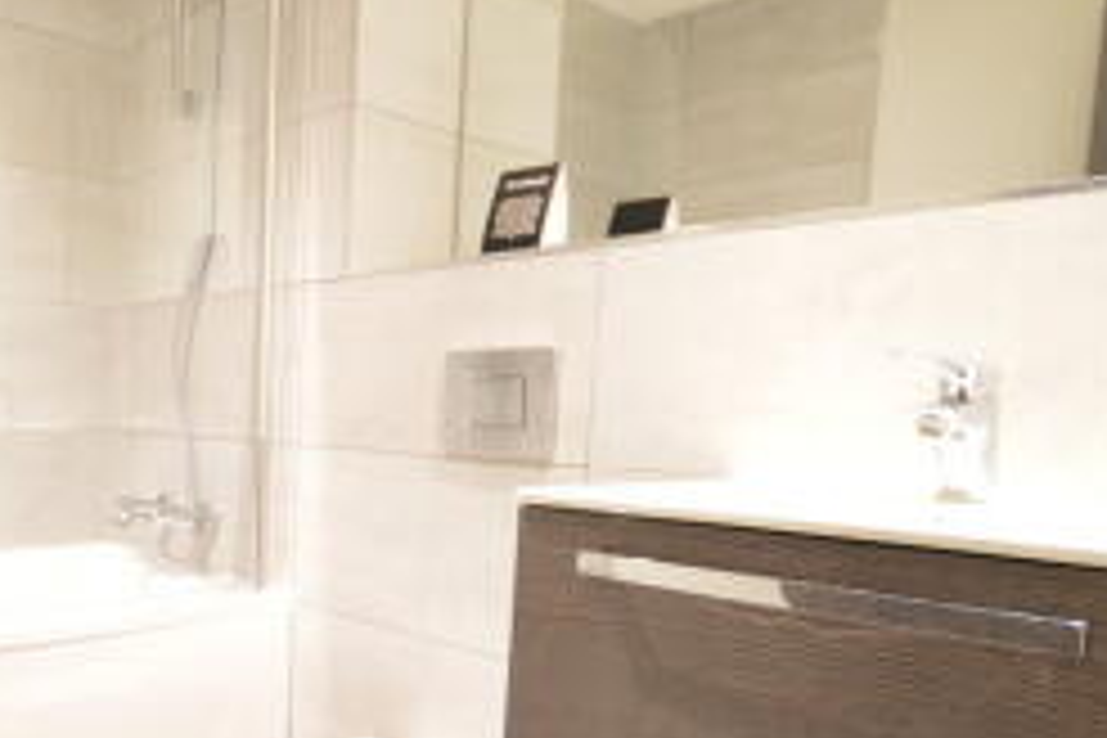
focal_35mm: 29
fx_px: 892
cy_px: 515
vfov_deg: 44.0
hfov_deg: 57.7
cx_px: 184
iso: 1100
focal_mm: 10
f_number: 3.5
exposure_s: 1/15
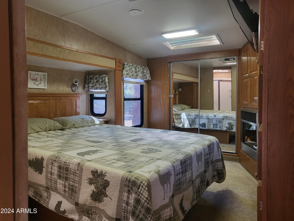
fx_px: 221
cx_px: 147
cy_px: 110
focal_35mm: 26
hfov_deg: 67.3
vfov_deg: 53.1
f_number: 1.8
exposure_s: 1/60
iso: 200
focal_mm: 4.25
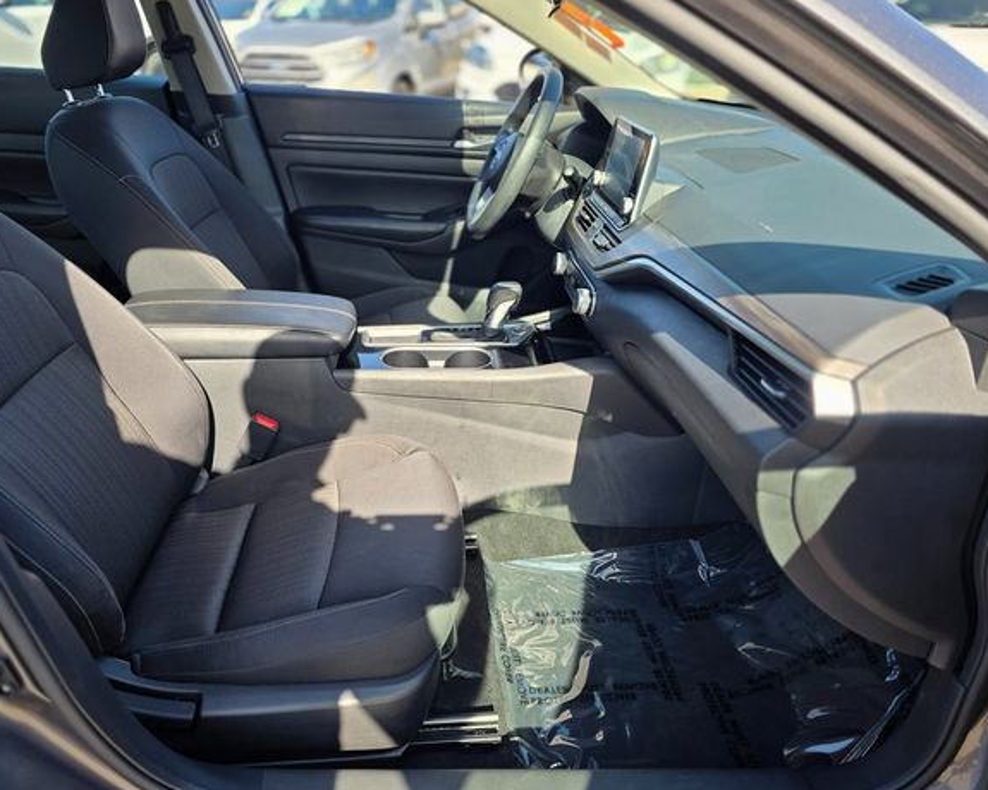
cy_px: 409
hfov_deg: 67.9
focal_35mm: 25
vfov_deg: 56.8
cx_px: 445
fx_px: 731
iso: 25
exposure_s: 1/359
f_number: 1.7
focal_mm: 6.3
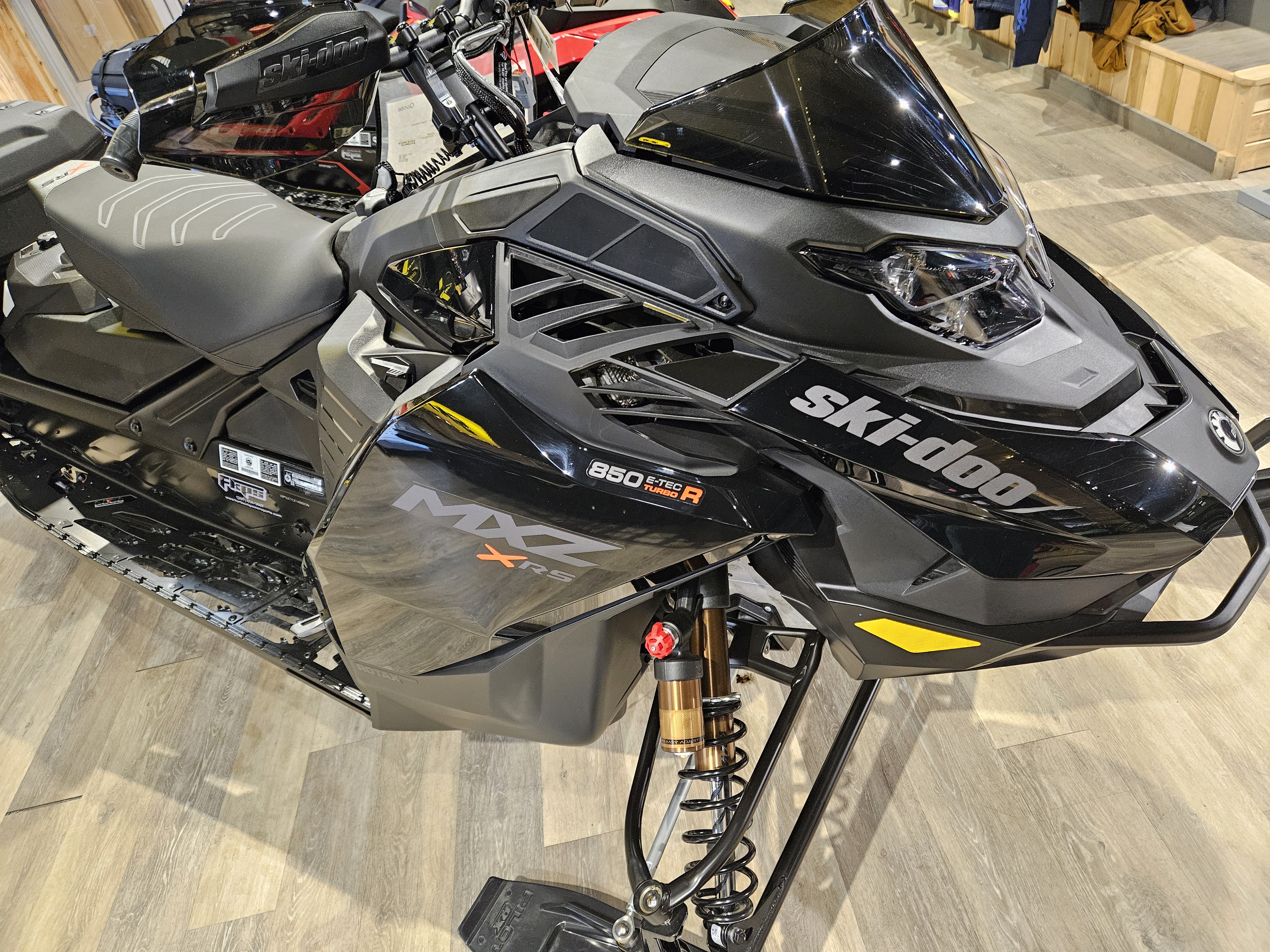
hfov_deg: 73.9
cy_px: 476
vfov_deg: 58.9
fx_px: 844
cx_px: 635
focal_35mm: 23
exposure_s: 1/120
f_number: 1.8
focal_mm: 5.4
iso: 1000
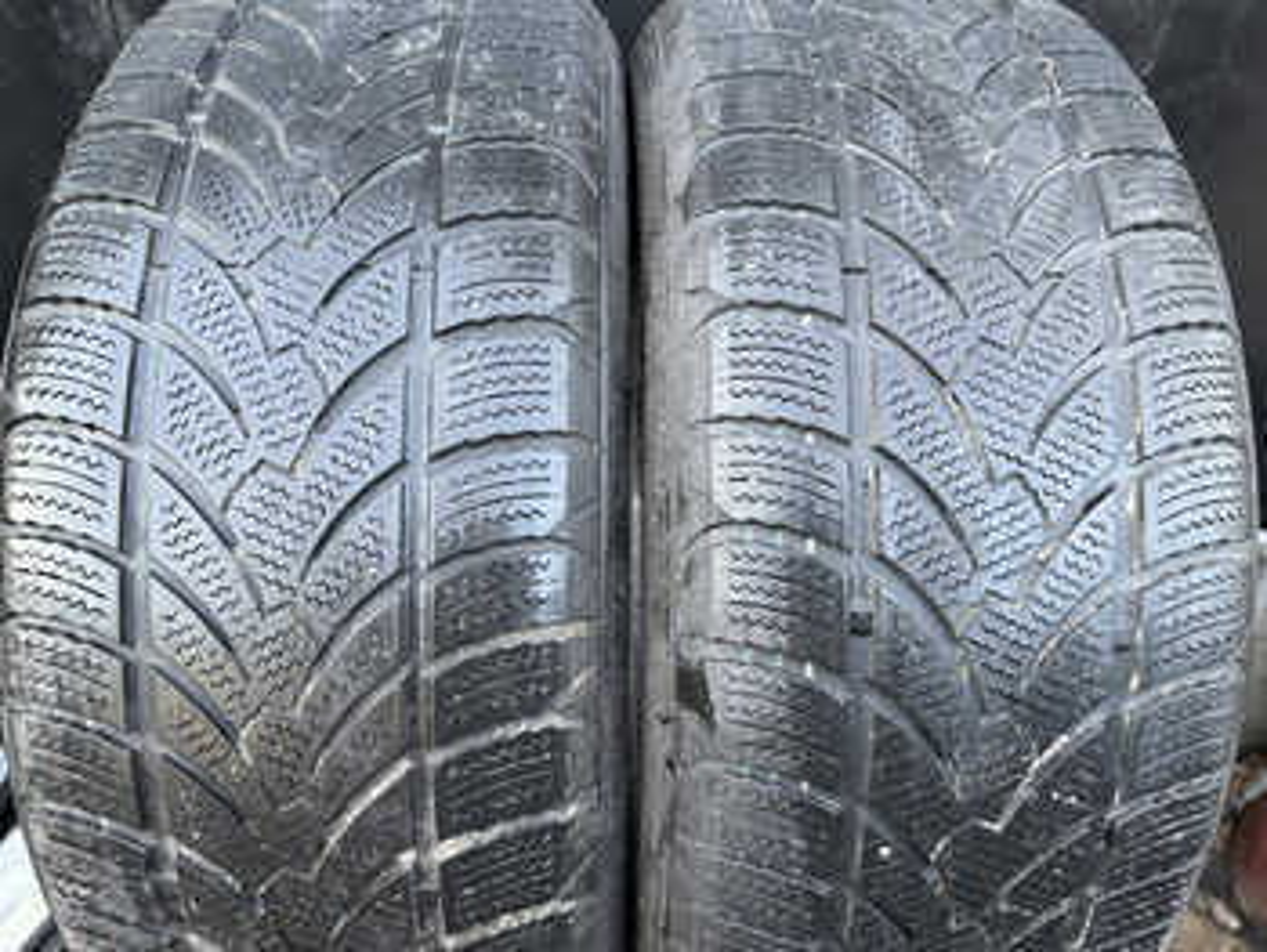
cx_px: 634
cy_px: 476
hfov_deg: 71.6
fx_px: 879
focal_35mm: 24
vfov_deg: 56.9
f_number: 1.78
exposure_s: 1/100
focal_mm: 6.86
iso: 200
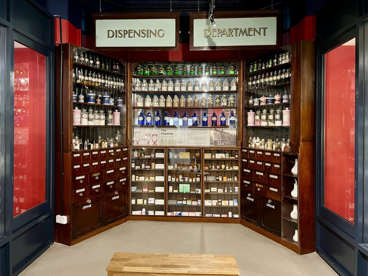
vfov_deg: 53.1
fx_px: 276
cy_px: 138
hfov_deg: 67.3
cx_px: 184
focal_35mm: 26
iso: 400
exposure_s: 1/33
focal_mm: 5.1
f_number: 1.6
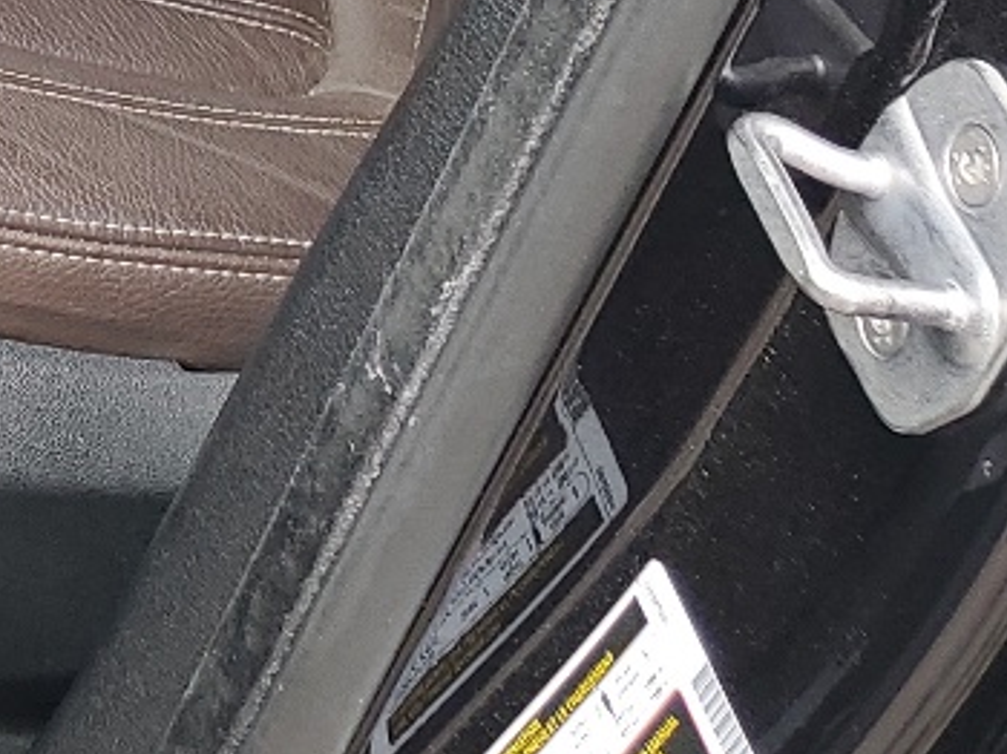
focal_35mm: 119
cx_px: -906
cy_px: -806
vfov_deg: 11.2
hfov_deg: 14.3
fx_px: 3459
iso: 50
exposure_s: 1/156
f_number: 1.5
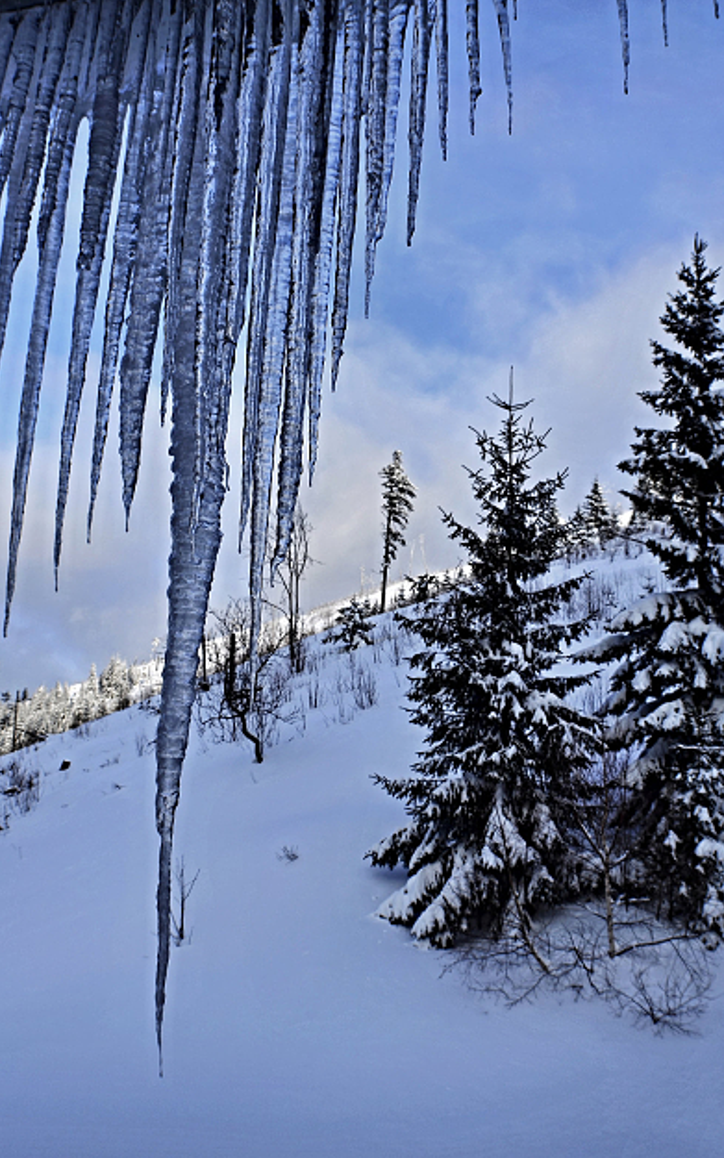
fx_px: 1577
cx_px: 368
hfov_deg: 25.8
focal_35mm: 50
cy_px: 584
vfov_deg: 40.3
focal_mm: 32
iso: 100
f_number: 13
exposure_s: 1/100
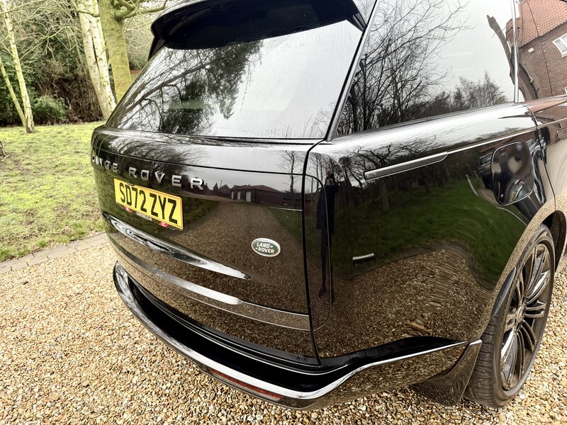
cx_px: 284
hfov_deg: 71.6
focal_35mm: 24
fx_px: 393
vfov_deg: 56.8
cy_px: 212
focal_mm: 6.76
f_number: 1.78
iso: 200
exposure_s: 1/60
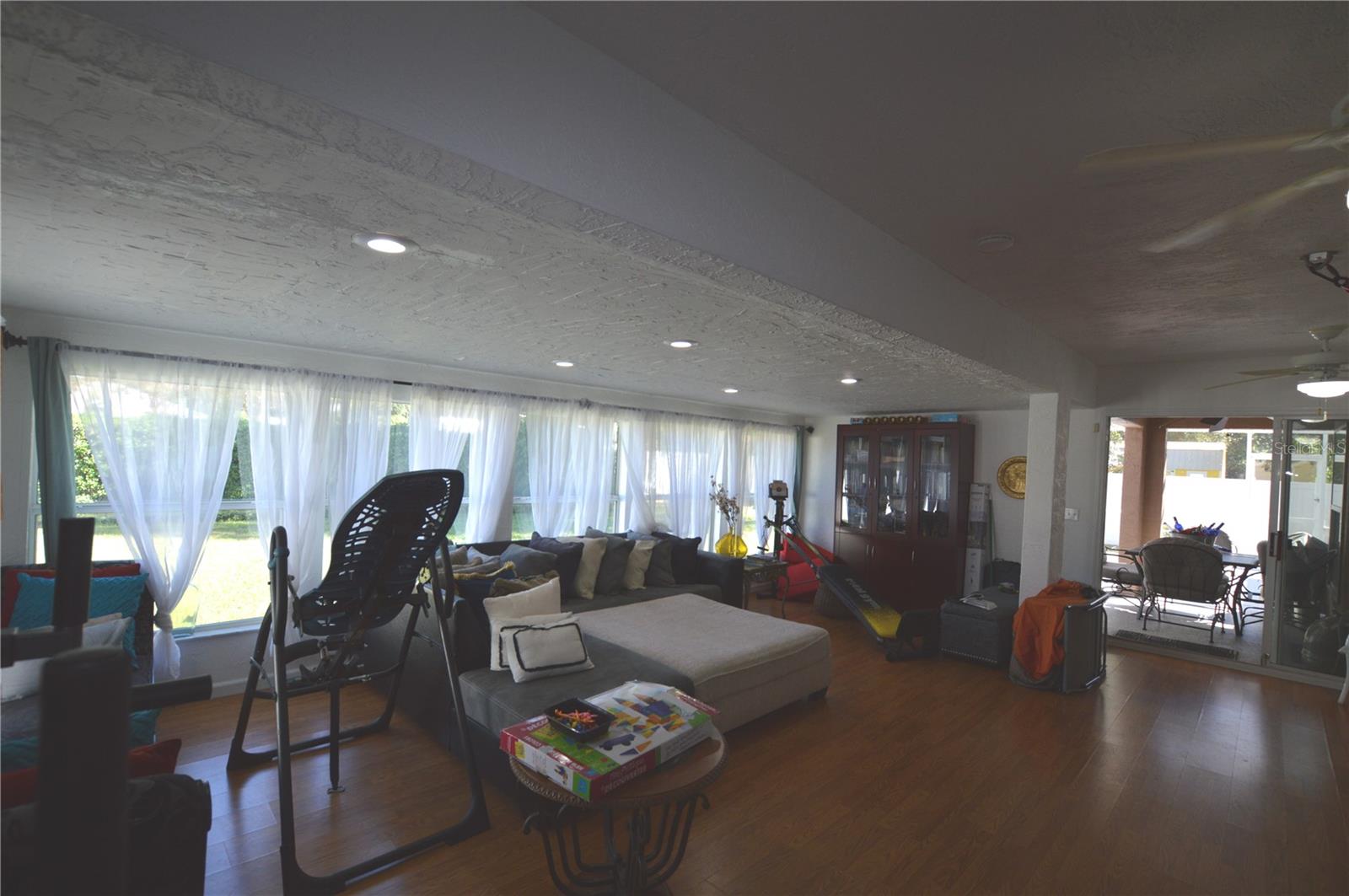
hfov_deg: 100.5
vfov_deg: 77.2
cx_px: 674
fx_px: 561
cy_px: 448
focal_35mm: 15
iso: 360
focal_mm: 10
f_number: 5.6
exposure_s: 1/125
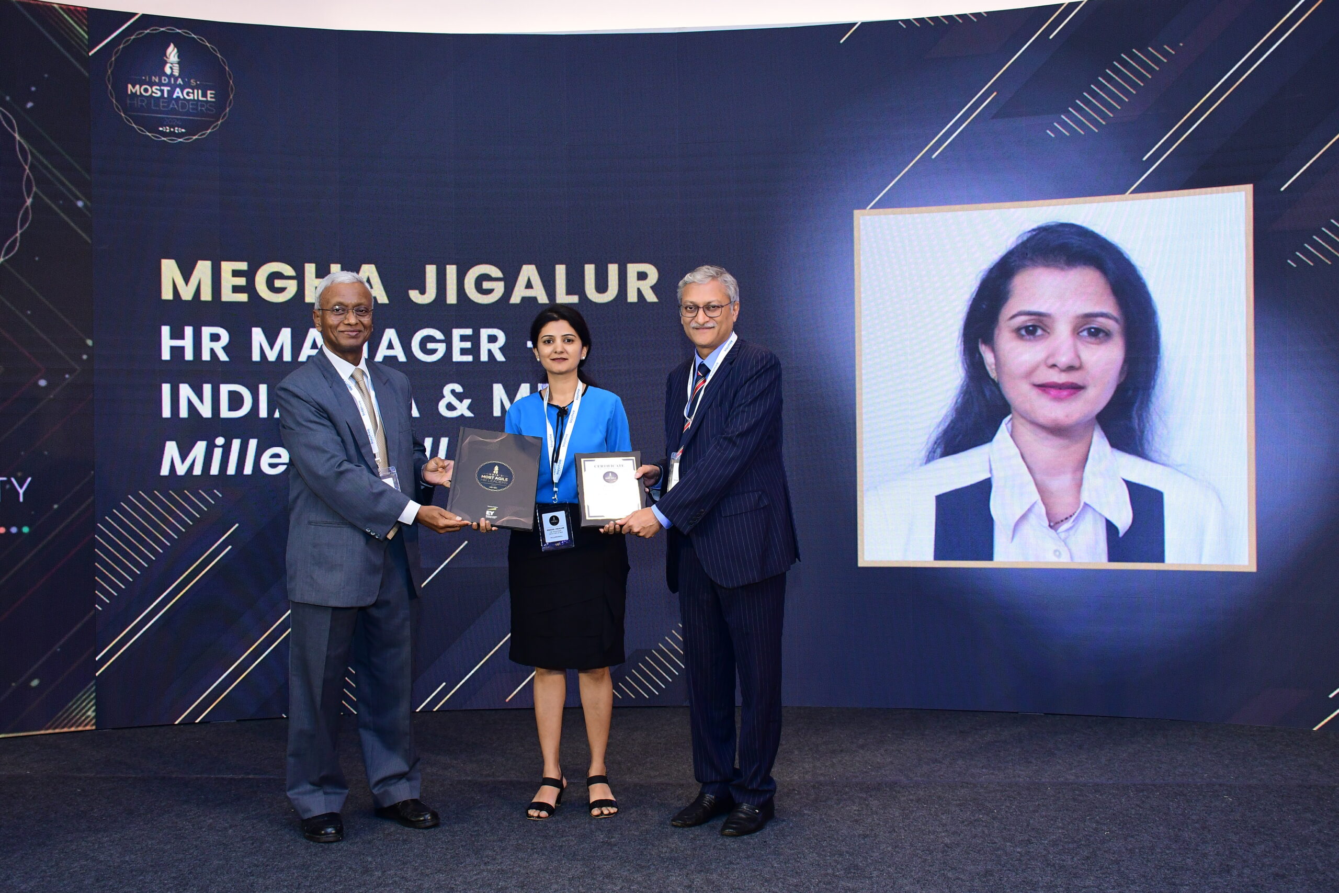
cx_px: 670
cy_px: 446
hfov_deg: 55.8
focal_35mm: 34
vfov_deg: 38.9
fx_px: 1265
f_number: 5.6
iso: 1250
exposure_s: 1/125
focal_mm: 23
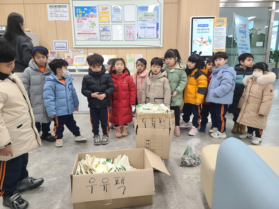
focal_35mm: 26
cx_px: 140
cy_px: 104
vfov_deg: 53.1
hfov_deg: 67.3
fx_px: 210
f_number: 1.8
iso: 125
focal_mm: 5.4
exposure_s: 1/60
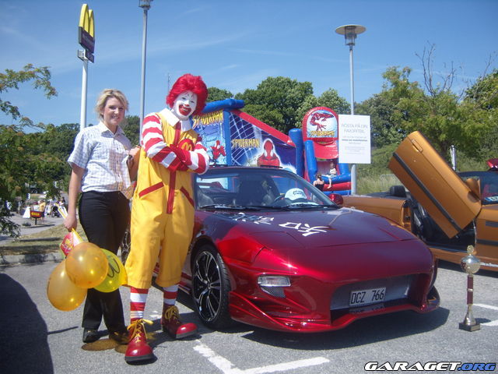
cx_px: 249
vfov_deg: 40.7
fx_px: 504
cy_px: 187
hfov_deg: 52.6
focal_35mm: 35
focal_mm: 7.4
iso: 80
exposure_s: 1/250
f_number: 7.1
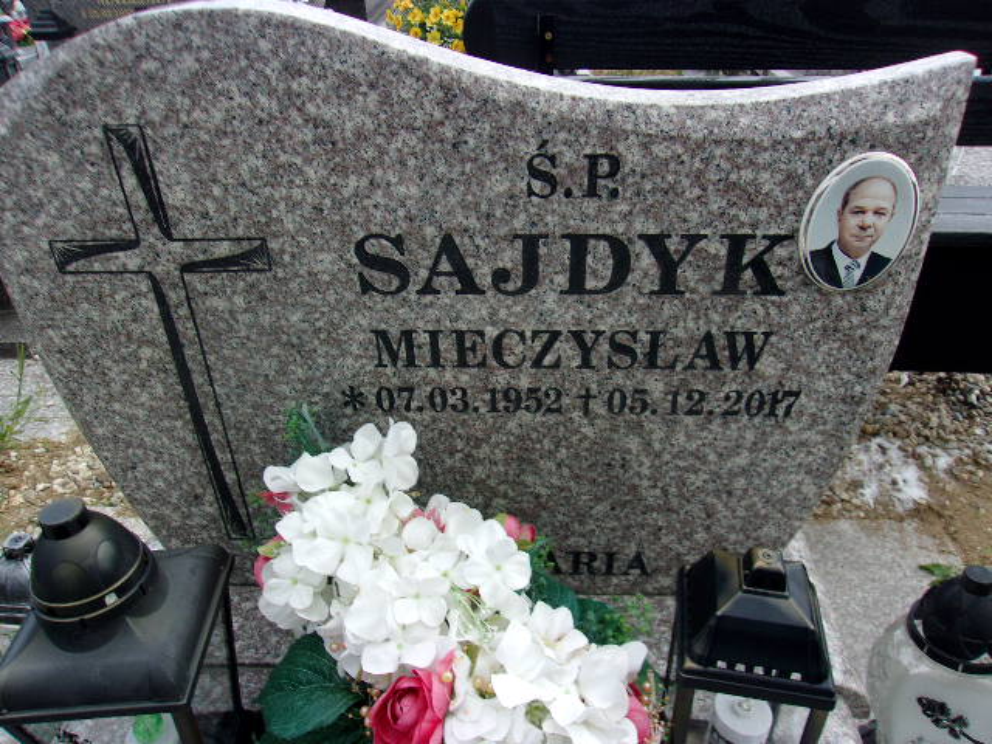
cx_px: 496
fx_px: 774
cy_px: 372
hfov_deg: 65.3
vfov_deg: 51.4
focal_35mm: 27
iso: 80
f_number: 10.4
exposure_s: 1/45
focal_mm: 4.9
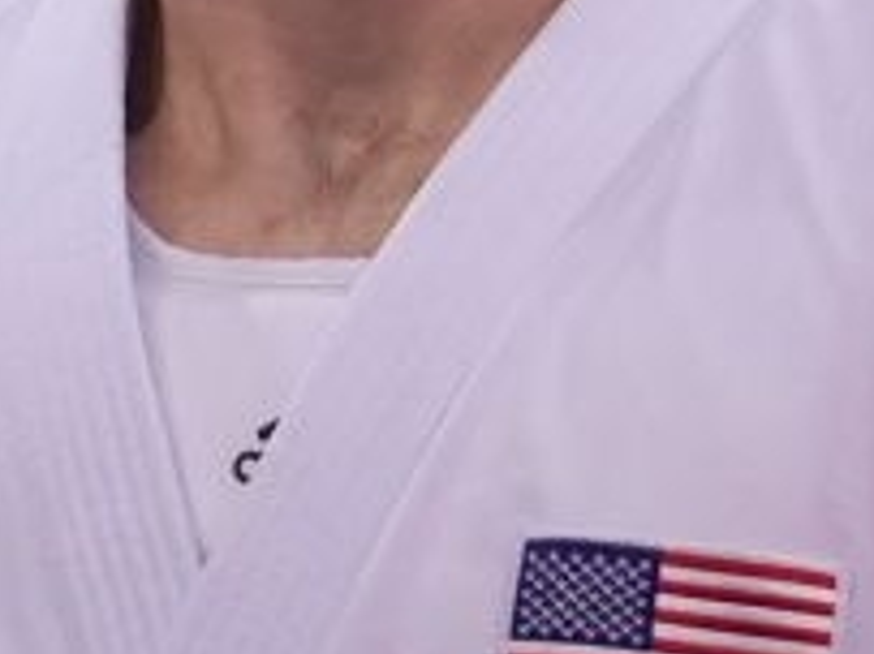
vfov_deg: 0.6
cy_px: 641
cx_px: 258
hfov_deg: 0.8
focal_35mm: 2557
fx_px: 64522
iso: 1600
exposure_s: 1/1000
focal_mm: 200
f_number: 2.8
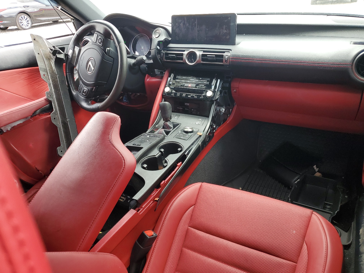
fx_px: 273
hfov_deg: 67.3
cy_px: 136
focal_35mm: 26
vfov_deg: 53.1
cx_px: 182
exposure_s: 1/120
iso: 50
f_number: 1.5
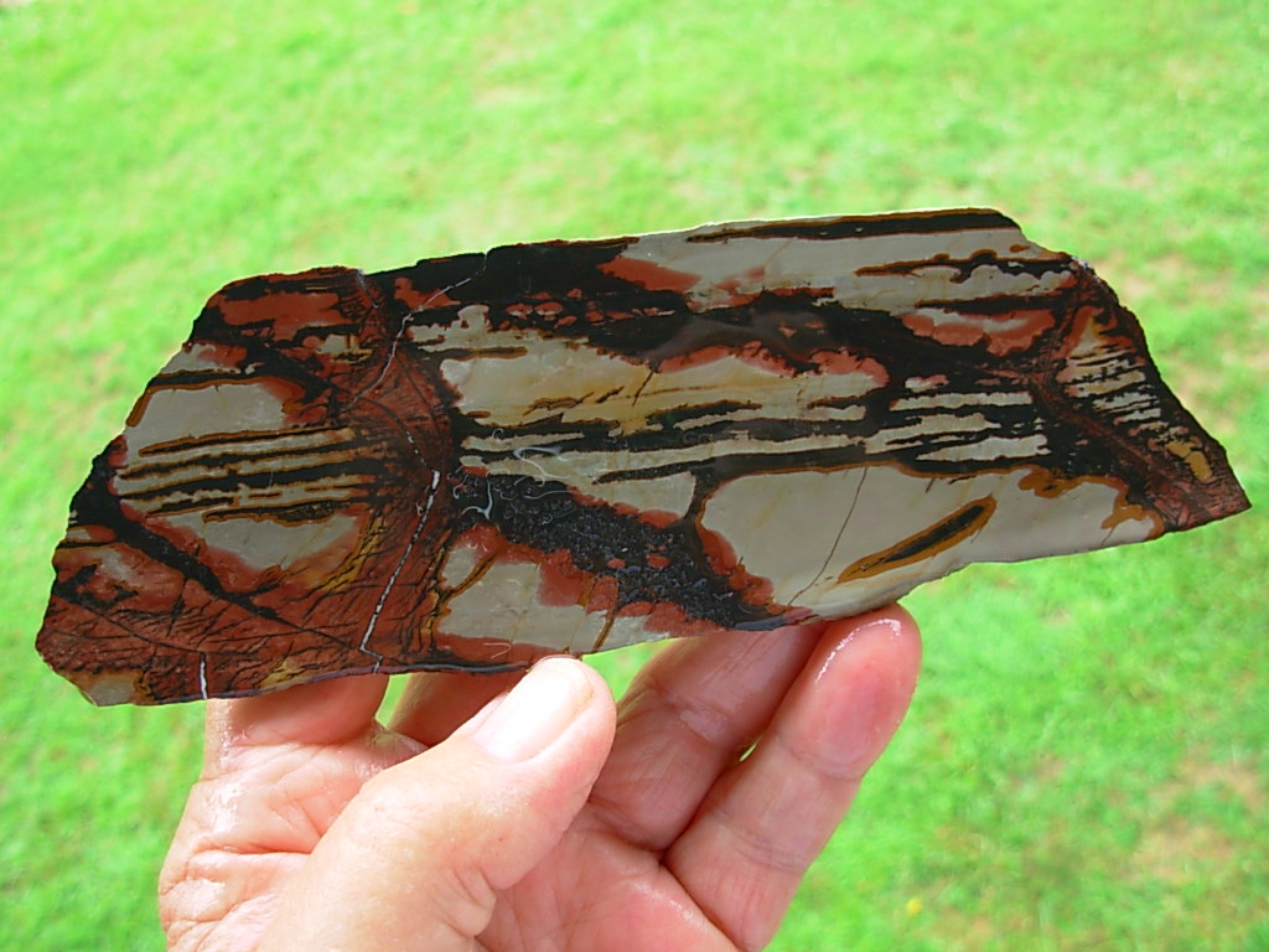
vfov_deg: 37.7
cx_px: 634
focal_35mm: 38
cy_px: 476
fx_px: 1393
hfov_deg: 49.0
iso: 50
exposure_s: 1/45.3
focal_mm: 6.3
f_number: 2.9
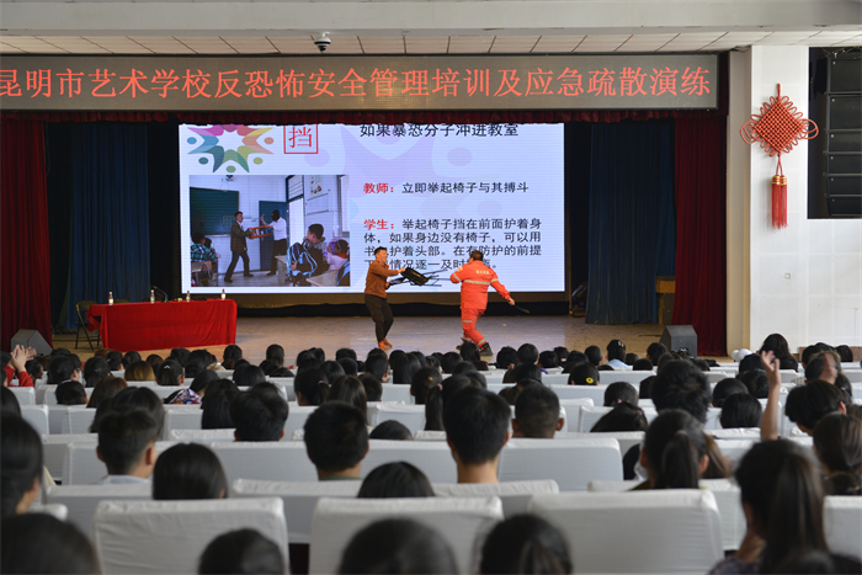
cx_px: 431
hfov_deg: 28.8
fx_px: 1676
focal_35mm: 70
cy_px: 288
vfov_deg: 19.5
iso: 1000
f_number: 5
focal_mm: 70
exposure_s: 1/100
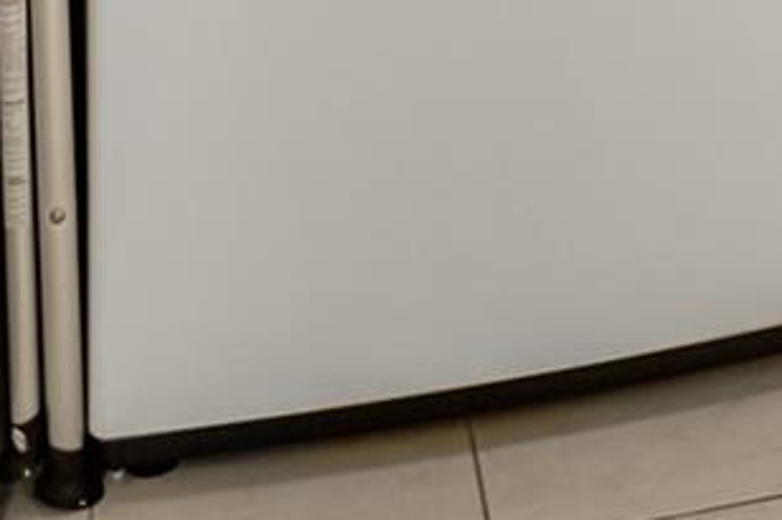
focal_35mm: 104
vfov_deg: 10.7
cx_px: 919
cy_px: -822
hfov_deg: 18.7
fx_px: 2258
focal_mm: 20
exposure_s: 1/200
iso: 125
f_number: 1.8
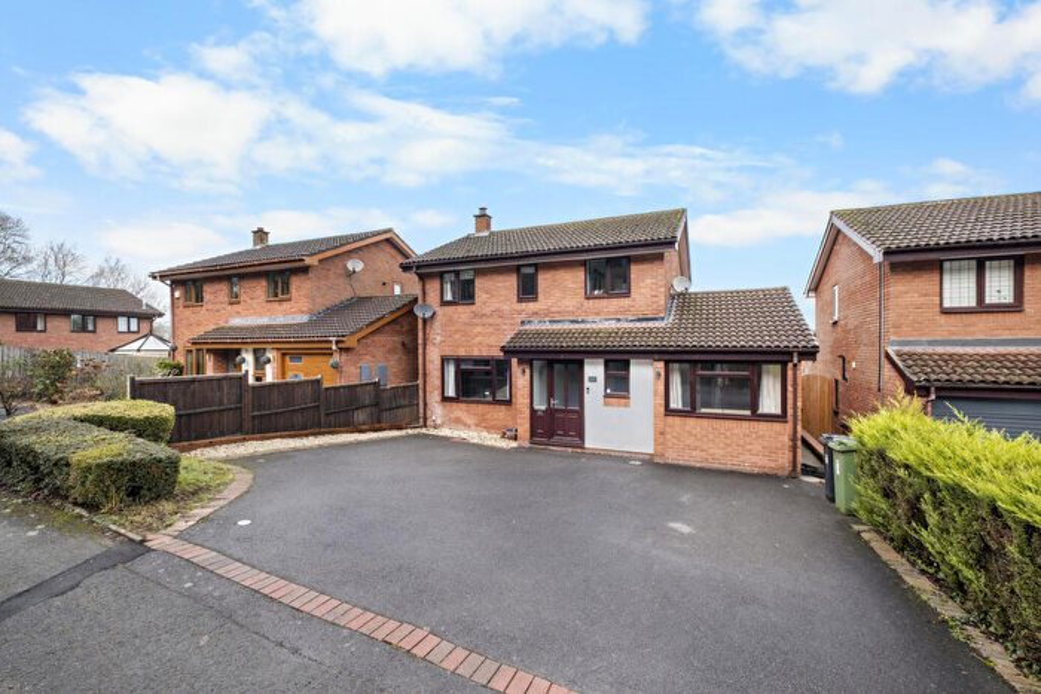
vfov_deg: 77.4
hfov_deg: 100.4
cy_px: 347
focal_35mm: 15
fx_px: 434
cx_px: 520
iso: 160
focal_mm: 10
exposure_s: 1/210
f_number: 8
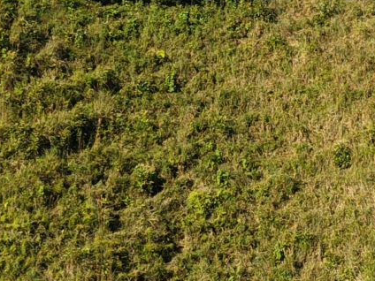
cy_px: -185
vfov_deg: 9.8
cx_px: 586
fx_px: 1571
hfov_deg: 12.8
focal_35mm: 145
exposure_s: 1/2500
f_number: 1.8
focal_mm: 8.67
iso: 120
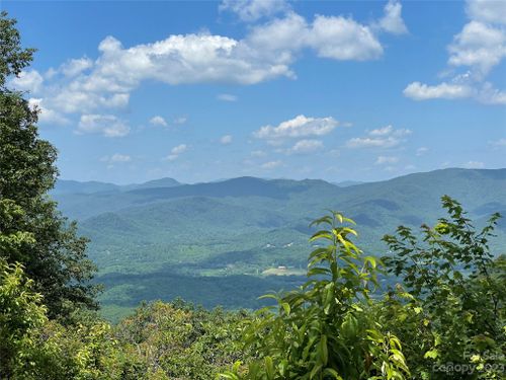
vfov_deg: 28.0
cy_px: 190
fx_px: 760
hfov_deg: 36.8
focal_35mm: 52
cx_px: 253
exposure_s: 1/2083
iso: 25
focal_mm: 6
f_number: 2
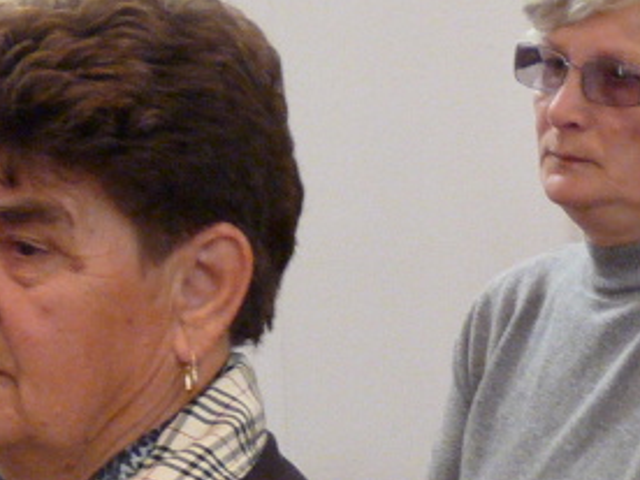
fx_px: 2958
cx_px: 86
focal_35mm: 160
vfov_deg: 9.3
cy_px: 366
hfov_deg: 12.3
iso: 400
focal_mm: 6.9
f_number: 3
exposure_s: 1/25
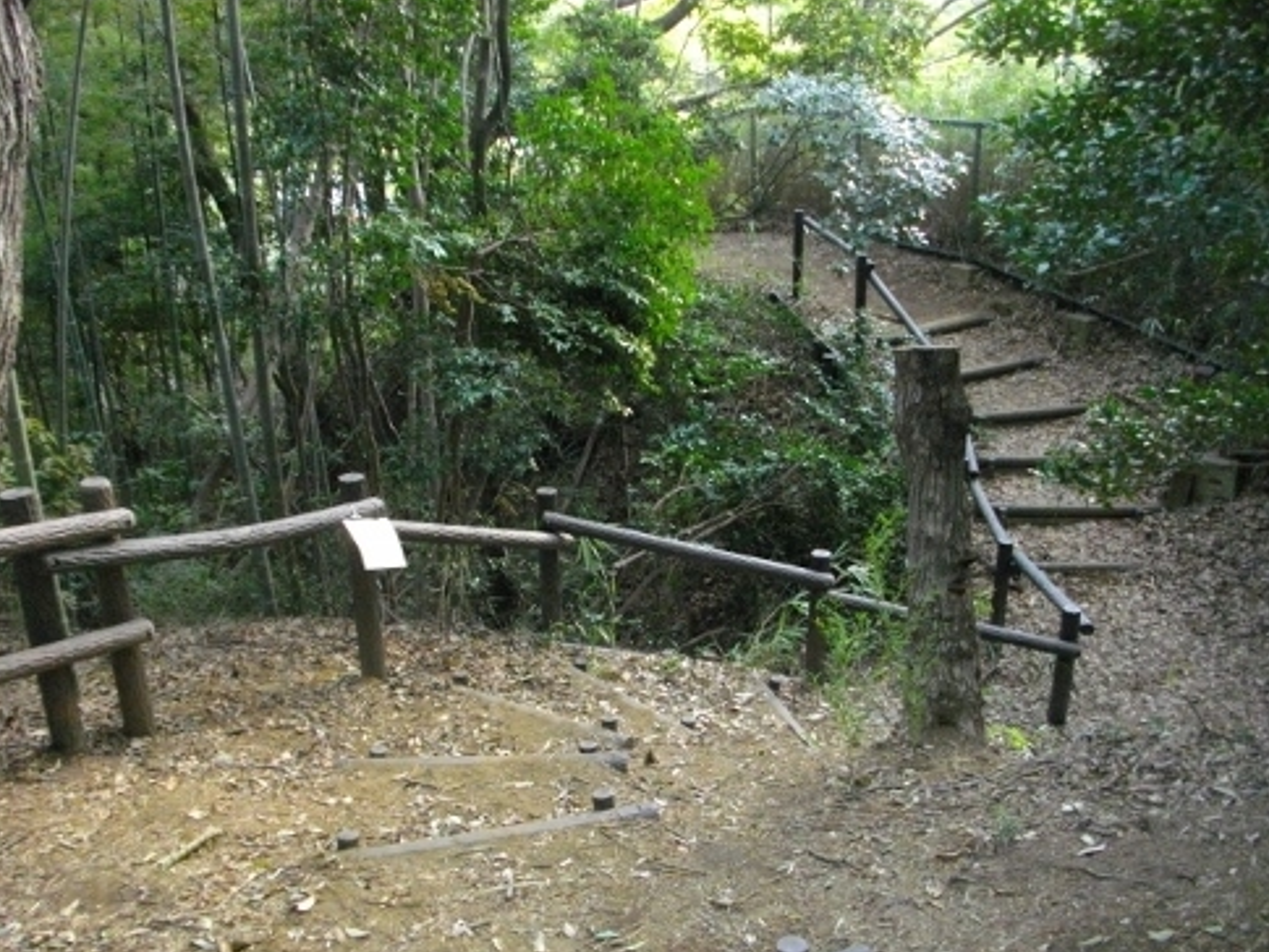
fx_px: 1210
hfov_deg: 55.3
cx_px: 631
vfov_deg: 43.0
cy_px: 485
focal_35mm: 33
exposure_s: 1/100
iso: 679
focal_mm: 5.7
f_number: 2.9
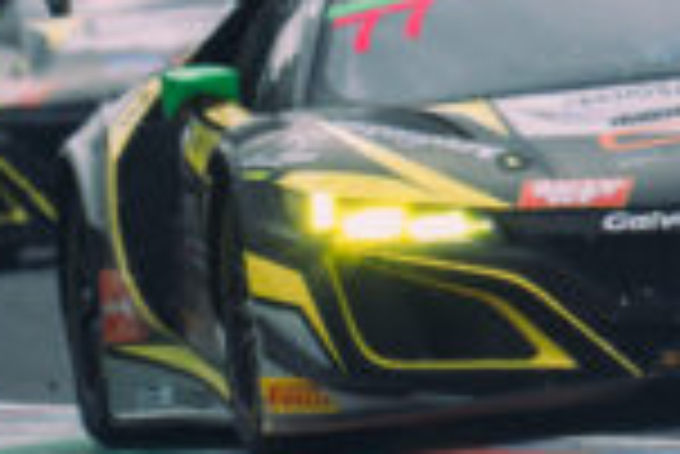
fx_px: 34240
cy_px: -378
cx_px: 1446
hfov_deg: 1.1
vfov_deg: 0.8
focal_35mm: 1811
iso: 400
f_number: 6.3
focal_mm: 356
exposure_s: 1/800
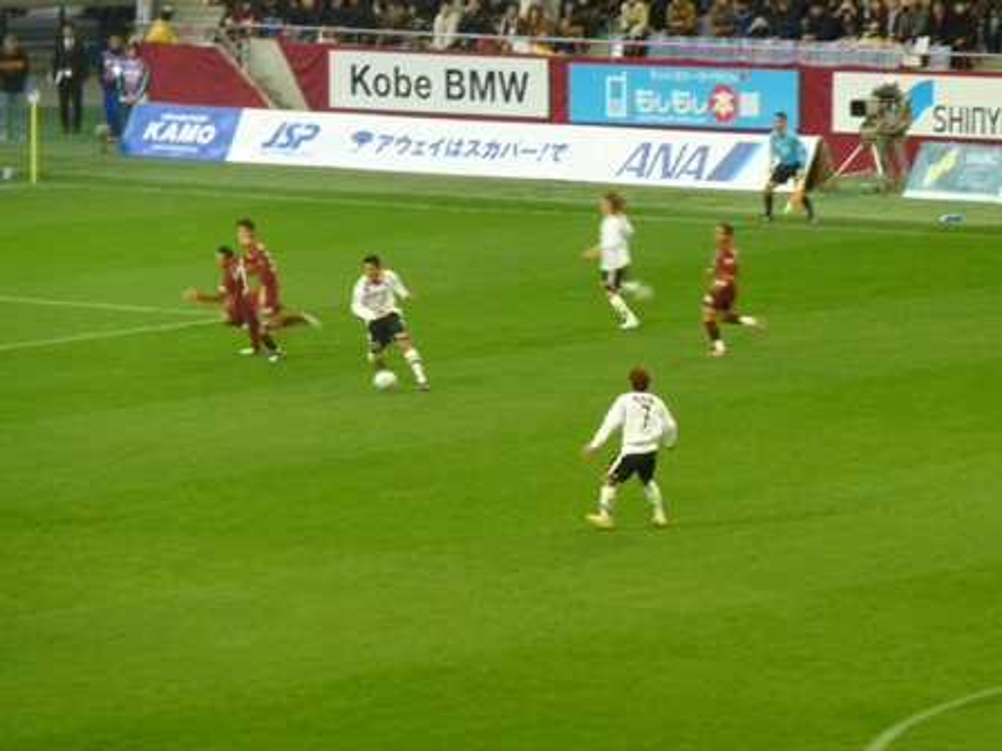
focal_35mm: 300
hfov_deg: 6.6
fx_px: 8684
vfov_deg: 5.0
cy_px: 376
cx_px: 501
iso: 400
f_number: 4.9
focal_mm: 49.2
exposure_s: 1/40
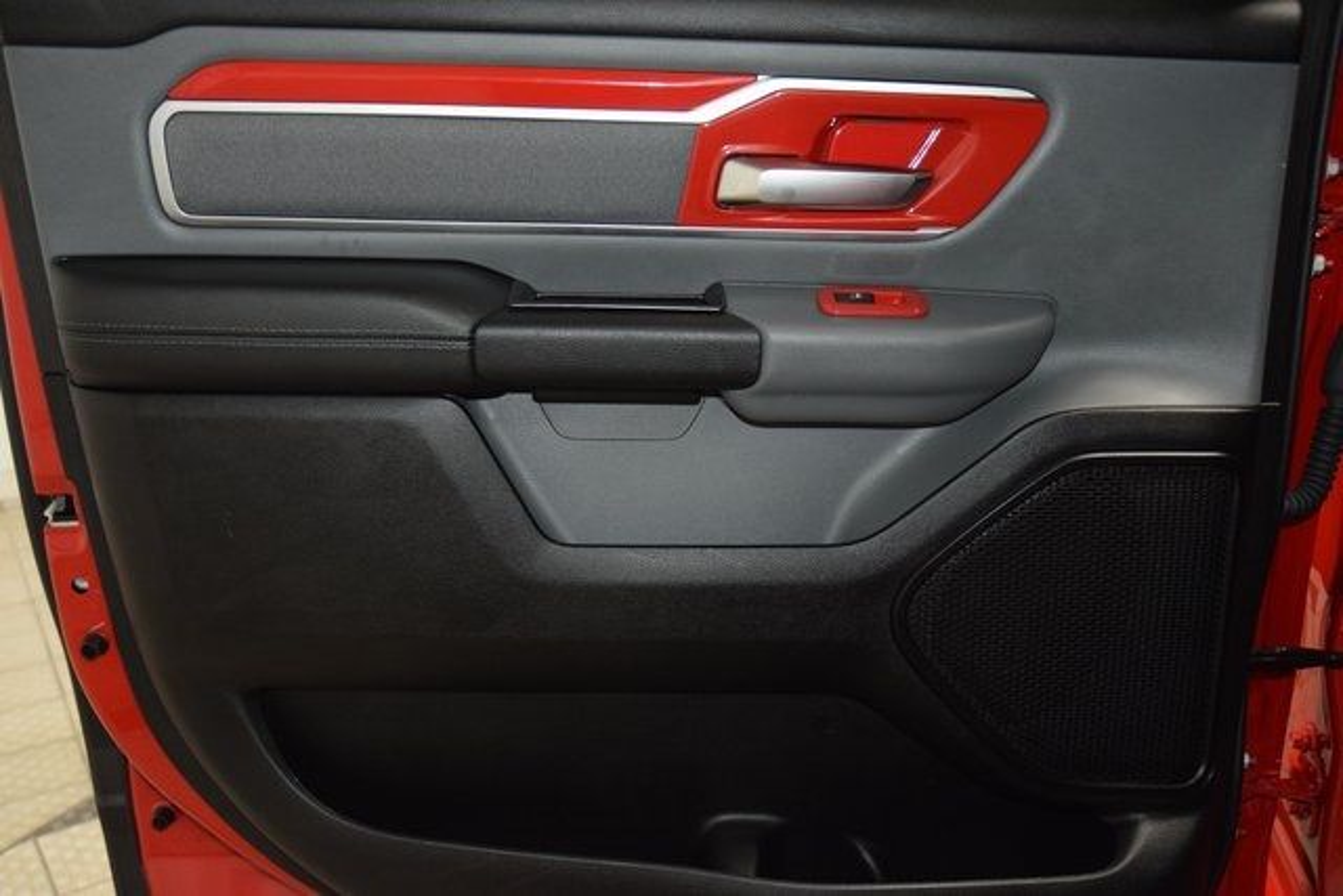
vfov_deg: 36.9
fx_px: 1343
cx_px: 672
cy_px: 448
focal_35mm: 36
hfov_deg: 53.1
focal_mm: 24
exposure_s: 1/80
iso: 1800
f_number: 3.8
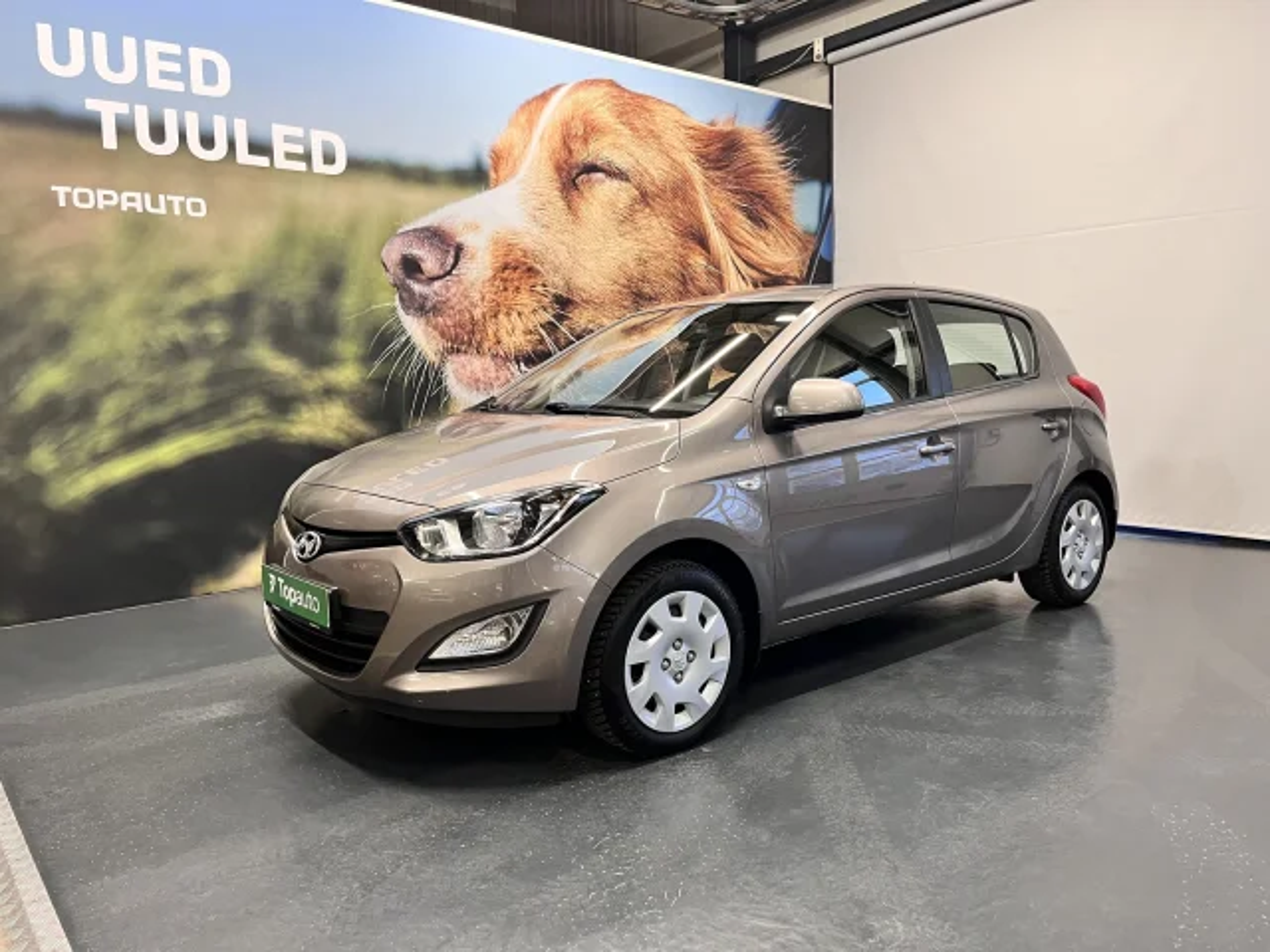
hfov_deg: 67.3
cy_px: 476
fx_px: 954
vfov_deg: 53.1
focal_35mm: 26
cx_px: 635
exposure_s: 1/77
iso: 125
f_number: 1.6
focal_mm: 5.1
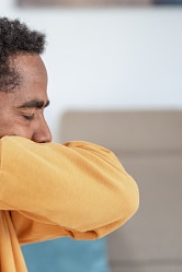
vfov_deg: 20.0
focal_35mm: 102
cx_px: 10
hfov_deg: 13.3
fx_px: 773
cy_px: 109
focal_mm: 50
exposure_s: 1/250
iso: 140
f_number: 1.8
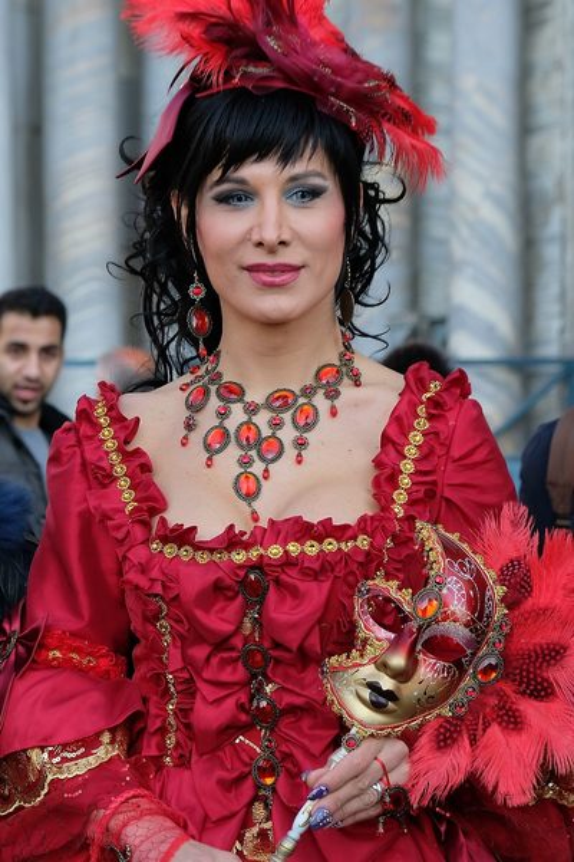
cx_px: 287
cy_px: 431
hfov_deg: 16.5
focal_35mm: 83
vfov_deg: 24.5
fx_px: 1985
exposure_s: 1/420
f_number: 5
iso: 400
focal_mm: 55
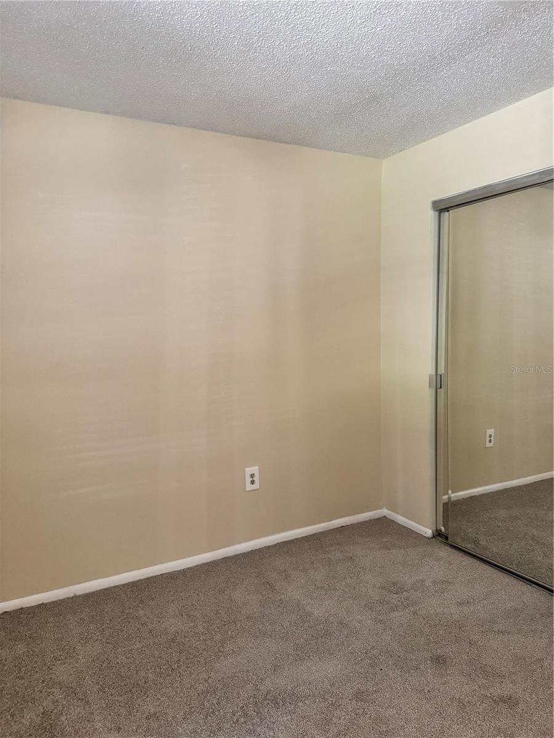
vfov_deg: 71.6
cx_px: 277
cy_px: 369
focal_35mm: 24
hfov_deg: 56.8
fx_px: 512
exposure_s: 1/60
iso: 800
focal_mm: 6.76
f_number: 1.78
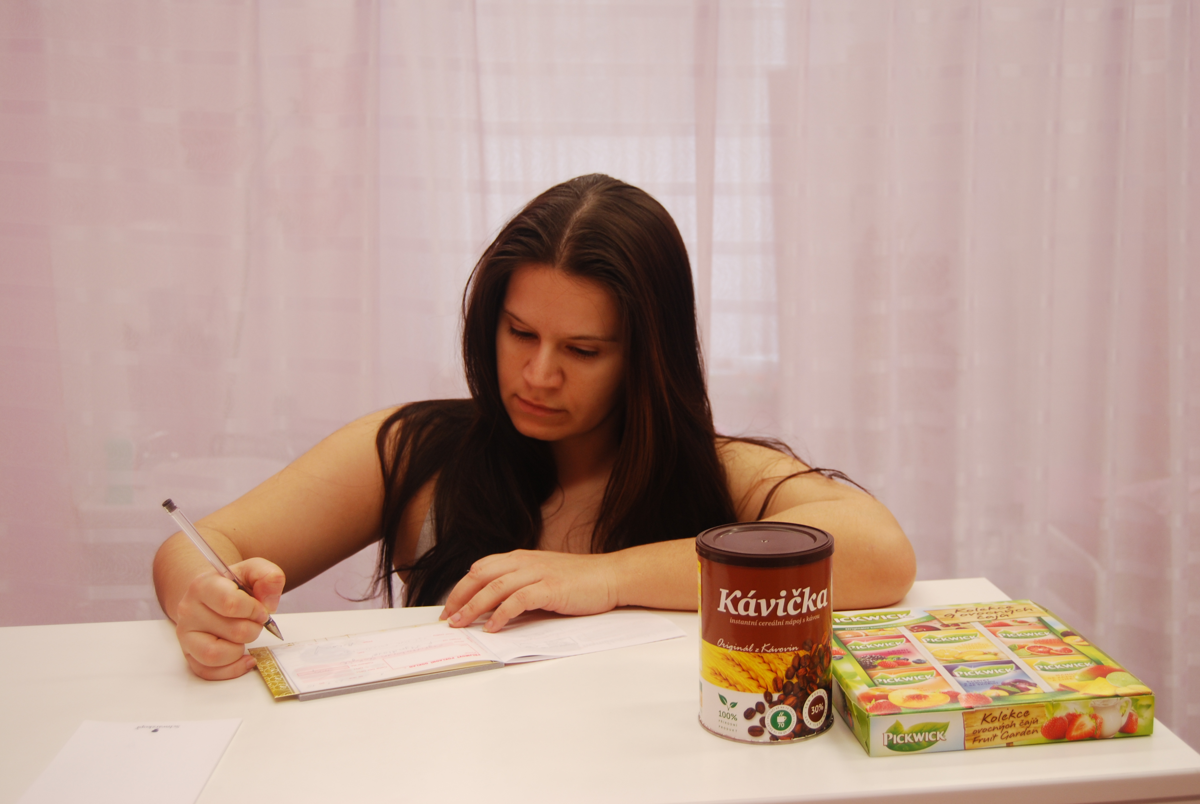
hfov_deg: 43.6
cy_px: 402
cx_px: 600
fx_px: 1502
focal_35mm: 45
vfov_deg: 29.9
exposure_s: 1/40
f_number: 4.2
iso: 200
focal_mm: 30
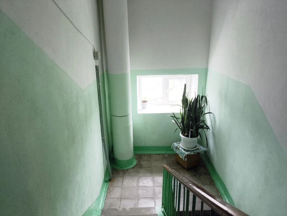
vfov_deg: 54.9
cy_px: 108
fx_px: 207
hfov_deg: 69.4
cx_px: 144
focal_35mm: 25
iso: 640
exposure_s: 1/33.3
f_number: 1.7
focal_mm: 4.71
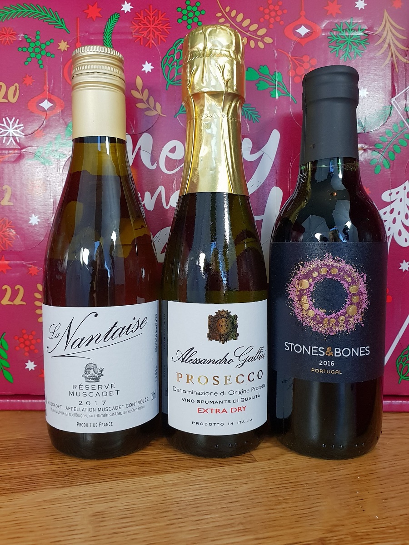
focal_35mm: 26
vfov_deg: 67.3
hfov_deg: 53.1
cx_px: 204
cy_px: 272
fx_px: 410
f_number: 2.4
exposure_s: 1/100
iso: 100
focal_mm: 4.3
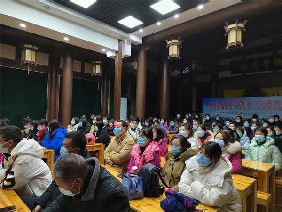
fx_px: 187
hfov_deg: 73.9
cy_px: 106
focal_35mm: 23
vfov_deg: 58.9
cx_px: 141
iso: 1744
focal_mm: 5.52
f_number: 1.9
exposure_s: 1/100
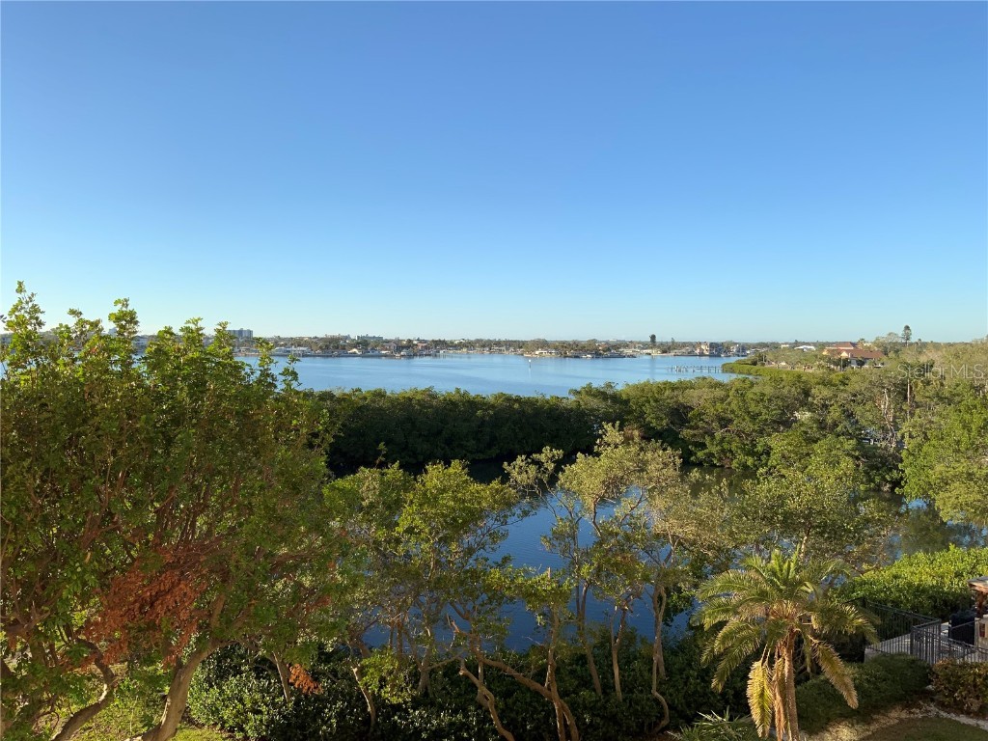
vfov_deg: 48.2
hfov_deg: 61.7
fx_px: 828
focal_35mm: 29
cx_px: 494
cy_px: 370
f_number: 1.8
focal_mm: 3
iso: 16
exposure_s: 1/1626
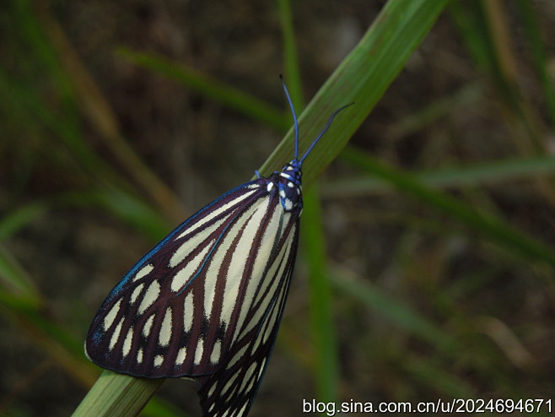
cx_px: 278
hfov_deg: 28.2
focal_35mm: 69
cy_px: 208
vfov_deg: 21.3
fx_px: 1107
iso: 100
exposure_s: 1/400
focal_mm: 12.5
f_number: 4.4
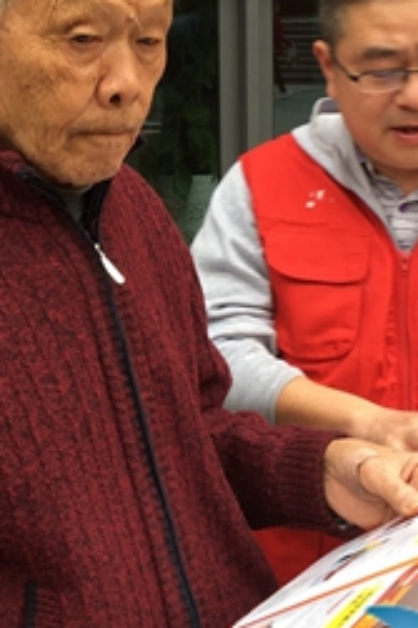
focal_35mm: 77
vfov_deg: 26.2
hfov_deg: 17.6
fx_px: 1343
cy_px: 220
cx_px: 113
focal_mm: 4.15
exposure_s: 1/50
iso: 32
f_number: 2.2
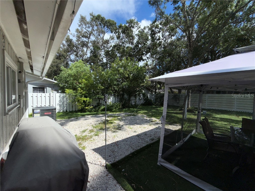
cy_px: 96
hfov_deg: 102.1
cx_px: 128
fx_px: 103
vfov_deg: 85.7
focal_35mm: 14
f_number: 2.2
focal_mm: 2.22
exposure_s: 1/1497
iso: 16
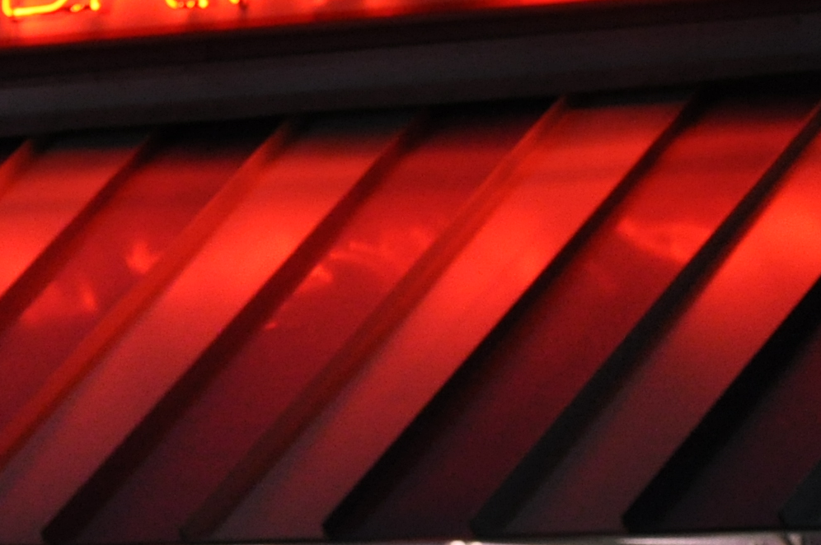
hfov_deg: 5.8
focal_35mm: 355
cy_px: 650
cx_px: 378
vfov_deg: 3.9
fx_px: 8091
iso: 800
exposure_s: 1/30
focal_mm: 55
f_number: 5.6
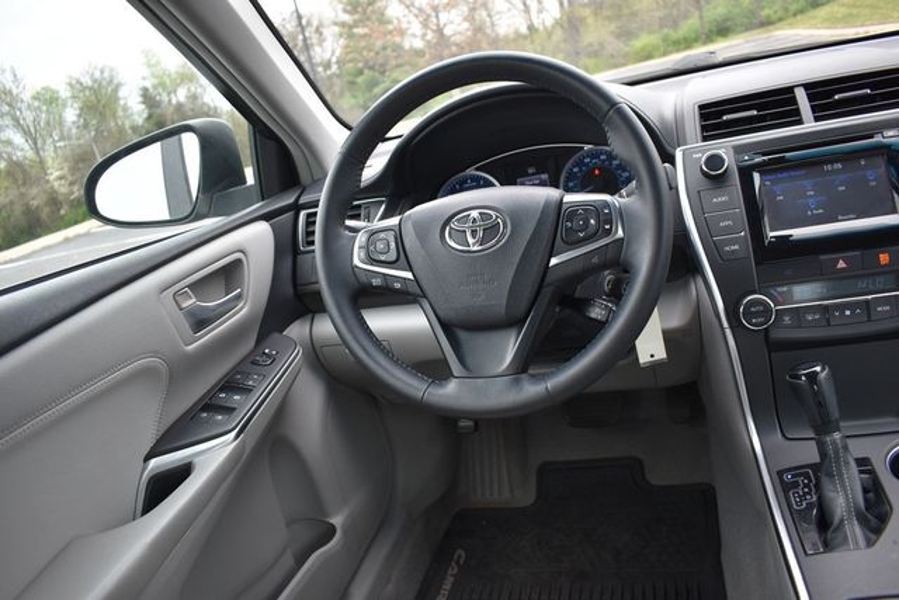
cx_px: 450
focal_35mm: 27
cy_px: 300
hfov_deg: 67.4
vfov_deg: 48.0
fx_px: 674
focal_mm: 18
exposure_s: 1/250
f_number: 4
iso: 400
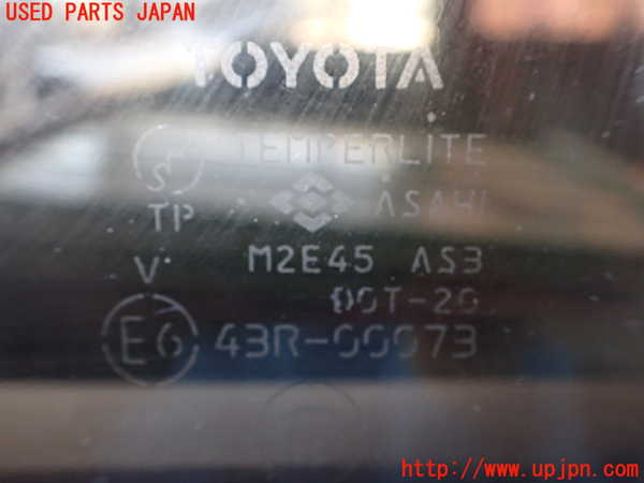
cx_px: 322
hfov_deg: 60.0
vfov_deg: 46.8
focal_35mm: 30
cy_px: 242
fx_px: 558
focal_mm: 5.4
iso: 800
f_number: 2.3
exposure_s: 1/80
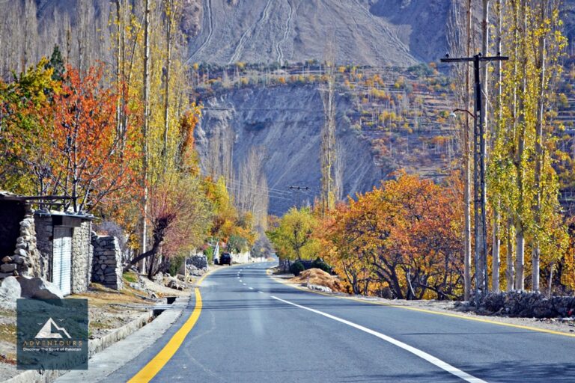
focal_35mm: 72
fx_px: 1150
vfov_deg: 18.9
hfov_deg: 28.1
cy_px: 192
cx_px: 288
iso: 400
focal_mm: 48
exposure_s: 1/800
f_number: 5.3
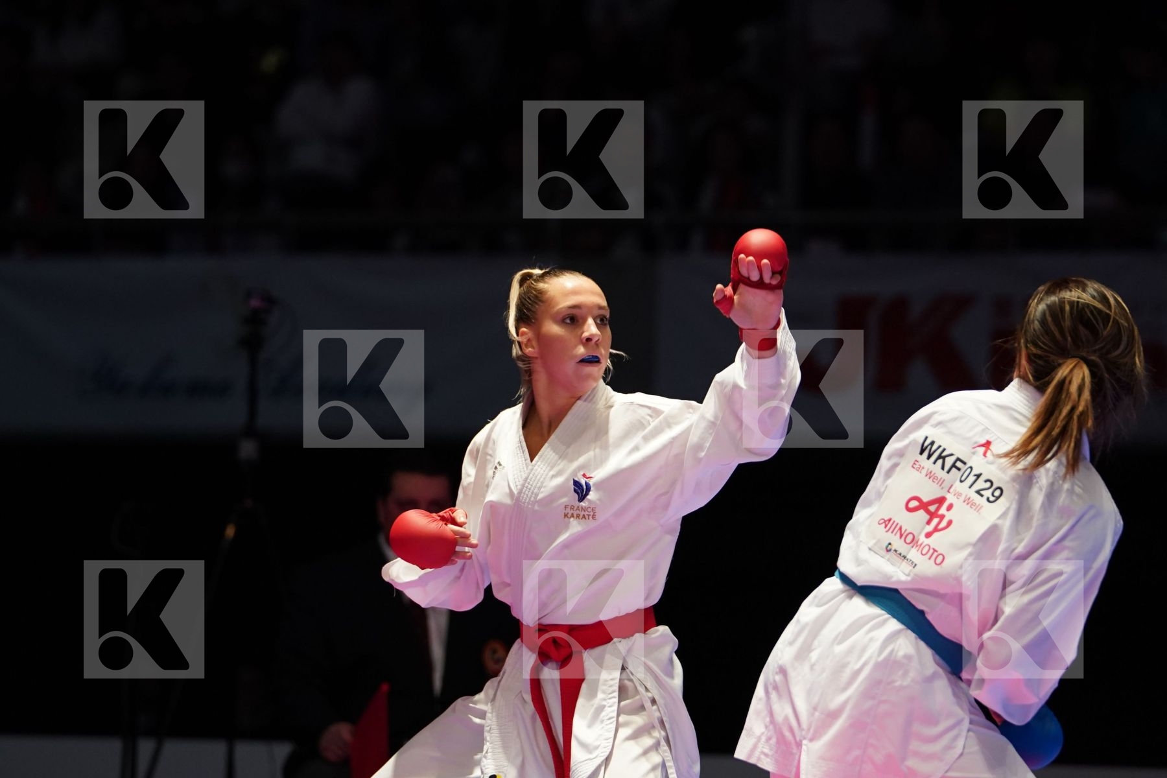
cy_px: 389
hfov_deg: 9.3
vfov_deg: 6.2
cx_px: 584
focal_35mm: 222
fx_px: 7196
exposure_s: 1/1000
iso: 2000
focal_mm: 148
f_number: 2.8
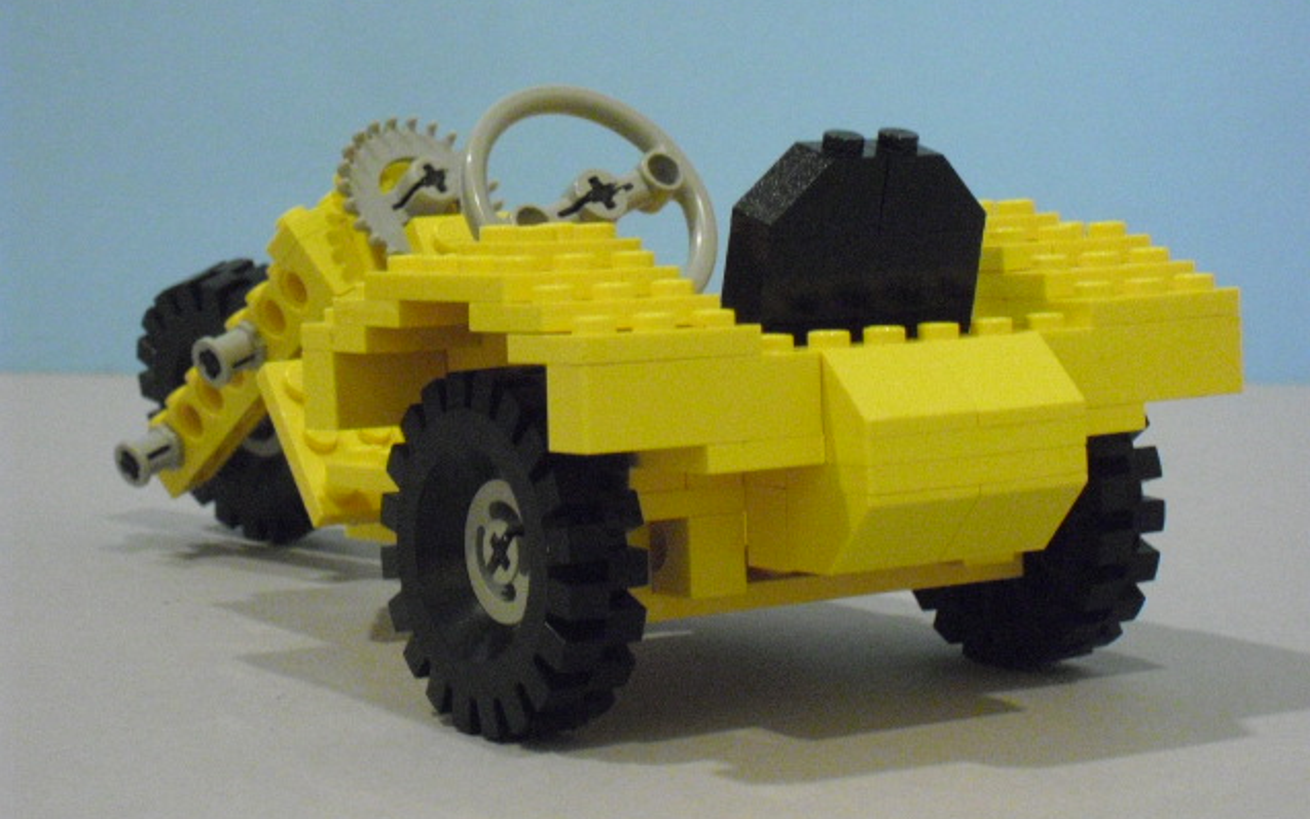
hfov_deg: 18.3
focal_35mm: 114
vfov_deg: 11.5
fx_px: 4070
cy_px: 366
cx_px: 654
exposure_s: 1/15
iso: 800
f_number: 5.6
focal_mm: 18.9
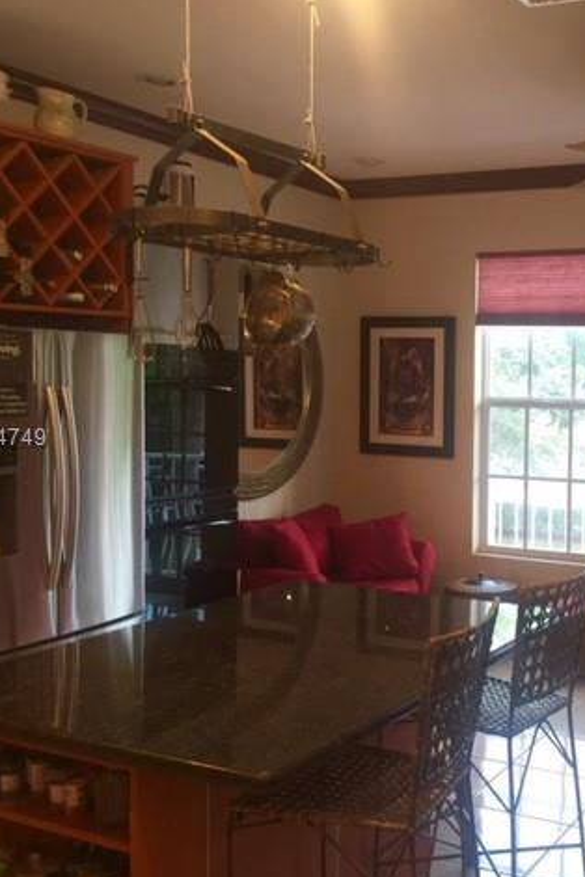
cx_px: 520
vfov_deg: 47.4
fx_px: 999
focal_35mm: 41
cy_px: 439
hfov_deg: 31.2
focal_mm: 4.15
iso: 32
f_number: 2.2
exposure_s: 1/15
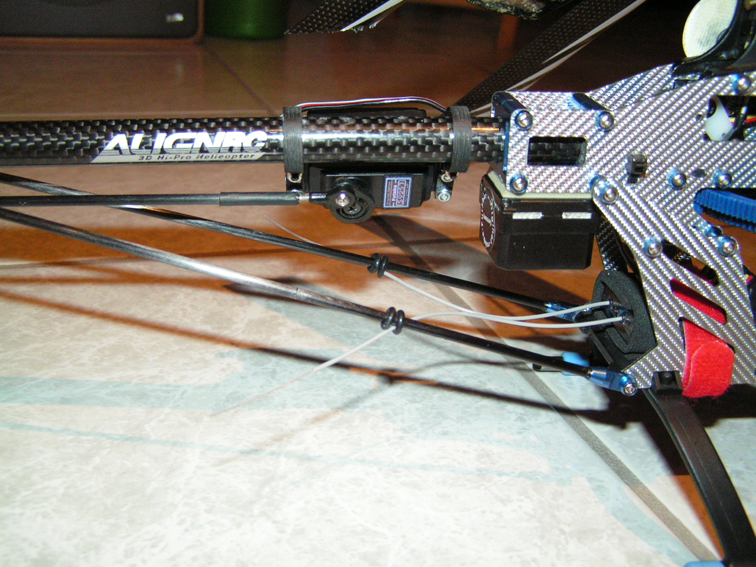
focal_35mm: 38
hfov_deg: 49.0
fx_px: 830
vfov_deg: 37.7
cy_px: 284
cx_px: 378
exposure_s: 1/40
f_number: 2.8
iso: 200
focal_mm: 6.3
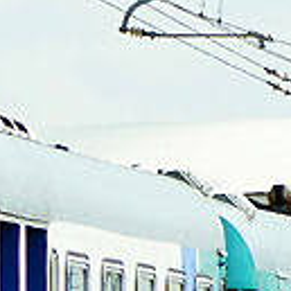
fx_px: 8183
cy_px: 332
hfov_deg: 2.0
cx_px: -386
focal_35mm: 860
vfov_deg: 2.0
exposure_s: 1/500
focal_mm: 85
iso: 200
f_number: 6.3
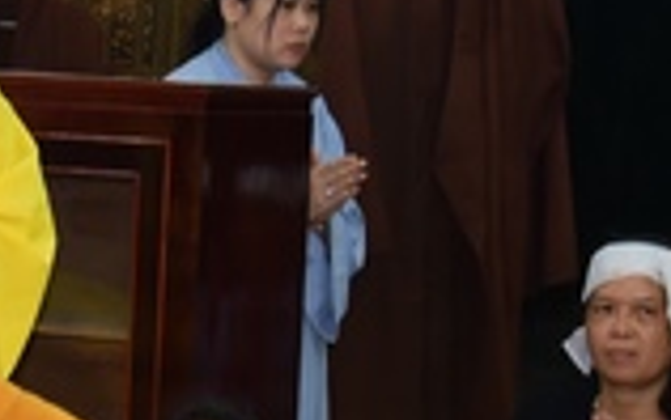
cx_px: -212
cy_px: 136
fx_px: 3385
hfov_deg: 11.0
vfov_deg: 7.1
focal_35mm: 185
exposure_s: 1/50
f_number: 5
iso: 1000
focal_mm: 44
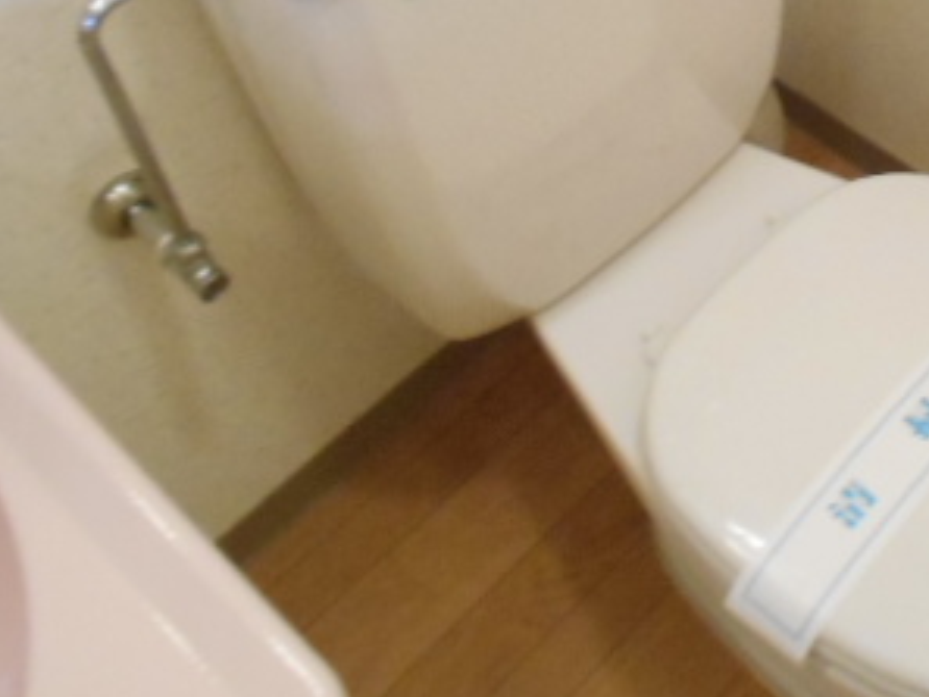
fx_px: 1503
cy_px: 47
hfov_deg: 32.6
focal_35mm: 56
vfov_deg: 25.2
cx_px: 838
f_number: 3.2
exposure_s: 1/40
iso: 800
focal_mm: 4.6
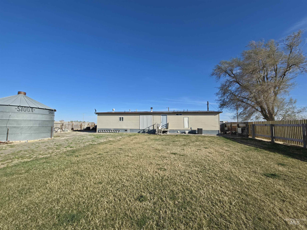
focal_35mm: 13
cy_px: 115
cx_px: 154
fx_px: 115
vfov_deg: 89.9
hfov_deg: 106.2
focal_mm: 2.2
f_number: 1.9
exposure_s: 1/909
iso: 16
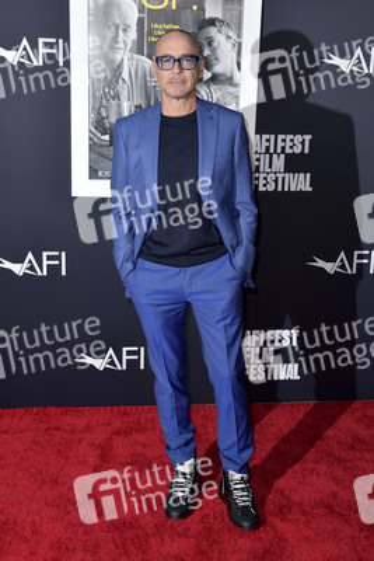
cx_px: 187
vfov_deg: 44.5
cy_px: 280
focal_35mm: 44
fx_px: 685
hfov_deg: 30.5
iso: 500
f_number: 6.3
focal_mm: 44
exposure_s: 1/200
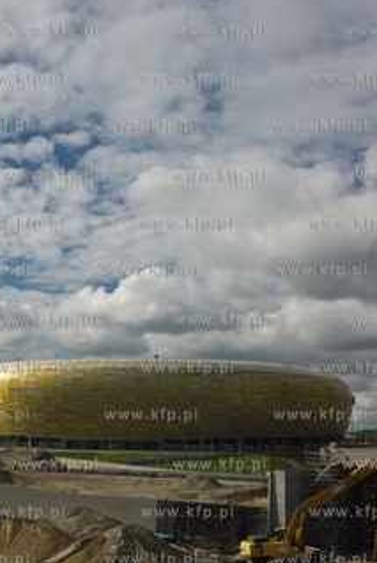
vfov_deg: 40.2
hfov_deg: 27.6
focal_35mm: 49
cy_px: 317
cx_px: 164
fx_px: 767
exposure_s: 1/160
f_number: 16
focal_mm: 26
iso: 400
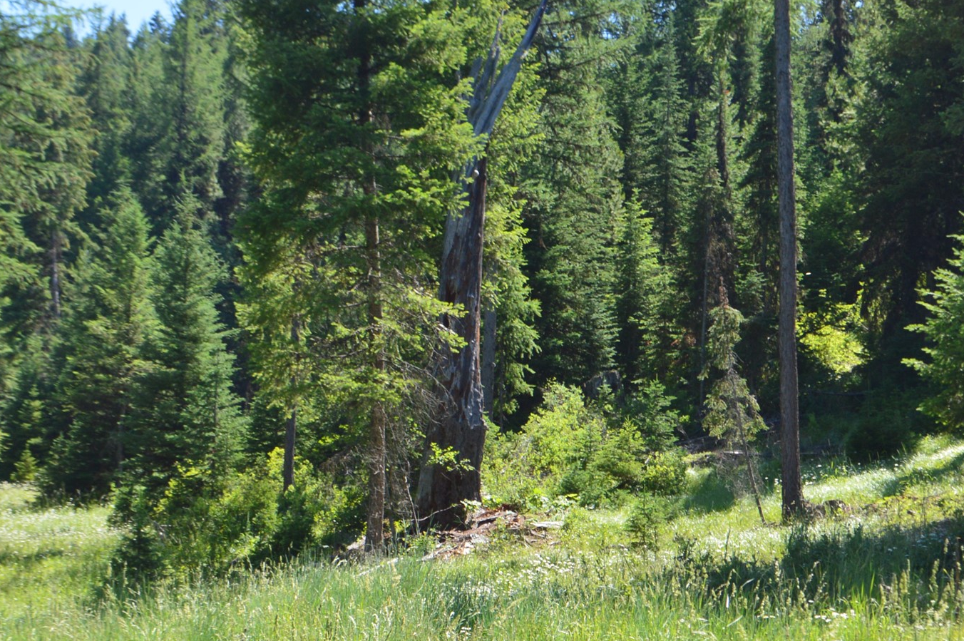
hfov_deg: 18.4
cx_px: 551
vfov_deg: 12.3
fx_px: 2970
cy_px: 432
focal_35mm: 111
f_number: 10
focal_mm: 46
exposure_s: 1/200
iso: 400
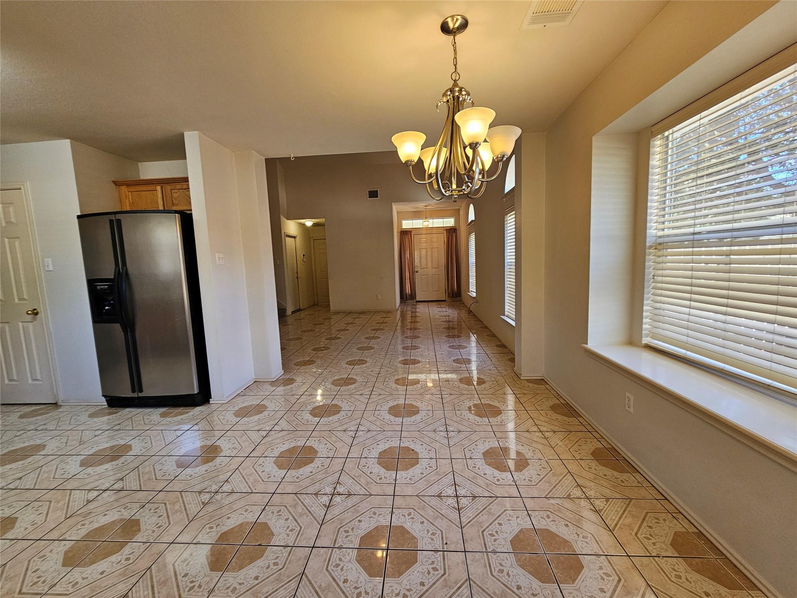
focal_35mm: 13
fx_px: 299
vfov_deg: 89.9
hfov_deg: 106.2
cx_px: 398
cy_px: 299
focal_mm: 2.2
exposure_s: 1/60
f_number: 2.2
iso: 100
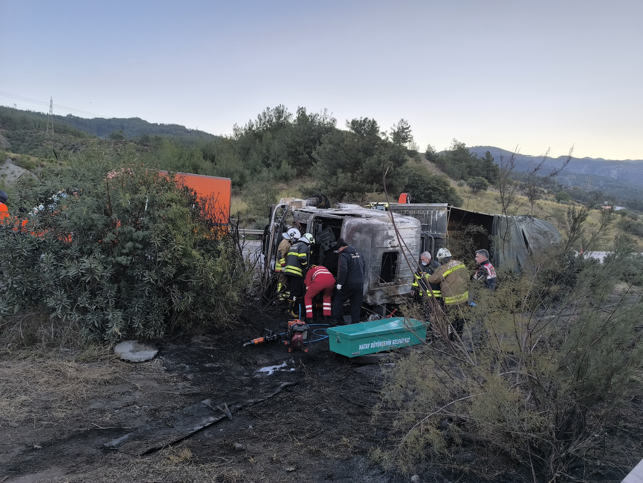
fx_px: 427
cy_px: 242
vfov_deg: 58.9
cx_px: 322
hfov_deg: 73.9
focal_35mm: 23
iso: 80
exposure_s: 1/100
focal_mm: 6.14
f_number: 1.65
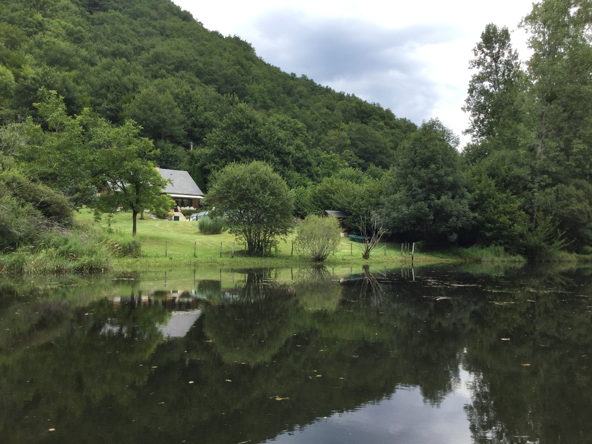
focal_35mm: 31
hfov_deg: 58.4
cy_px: 222
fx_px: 530
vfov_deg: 45.4
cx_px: 296
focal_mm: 3.3
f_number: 2.4
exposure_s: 1/448
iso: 25
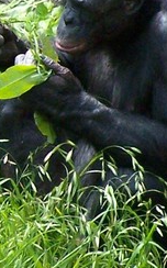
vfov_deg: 1.8
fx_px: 8489
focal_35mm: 1163
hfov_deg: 1.1
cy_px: 42
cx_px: -82
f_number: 3.6
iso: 200
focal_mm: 34.6
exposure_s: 1/500
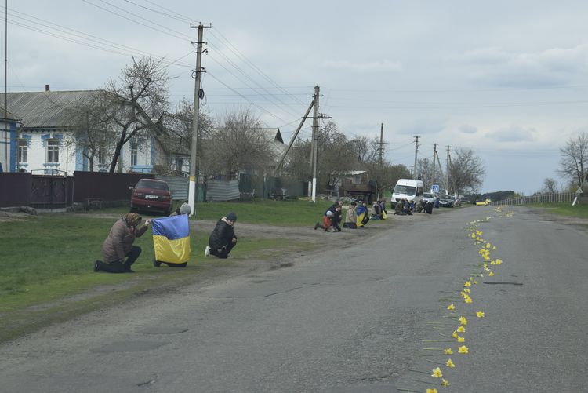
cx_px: 294
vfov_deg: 16.6
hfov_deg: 24.6
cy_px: 196
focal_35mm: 82
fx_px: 1348
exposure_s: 1/320
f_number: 9
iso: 200
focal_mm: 55
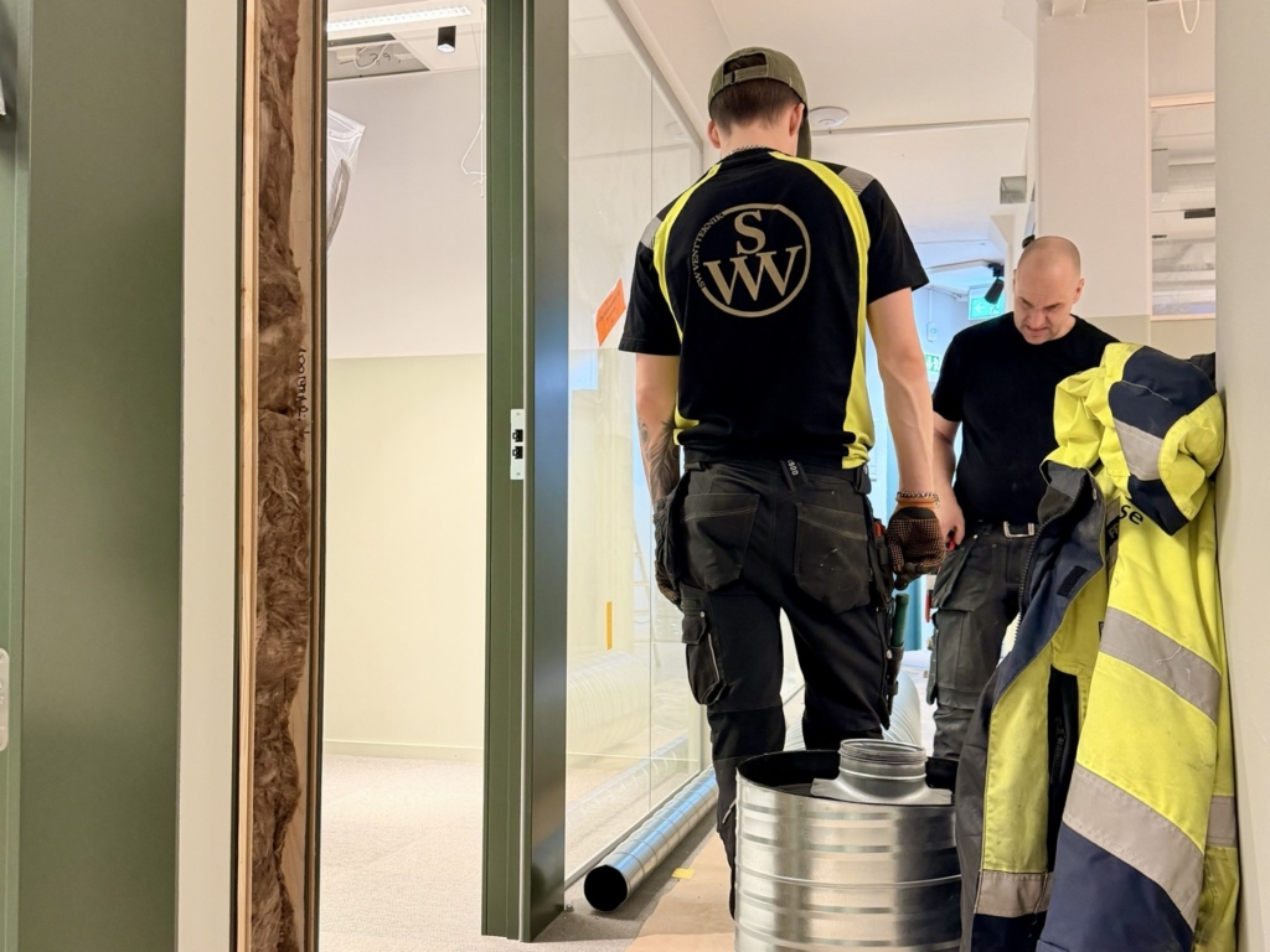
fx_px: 881
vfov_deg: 56.8
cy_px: 476
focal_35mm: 24
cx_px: 635
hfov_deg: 71.6
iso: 250
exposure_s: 1/50
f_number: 1.78
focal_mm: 6.76
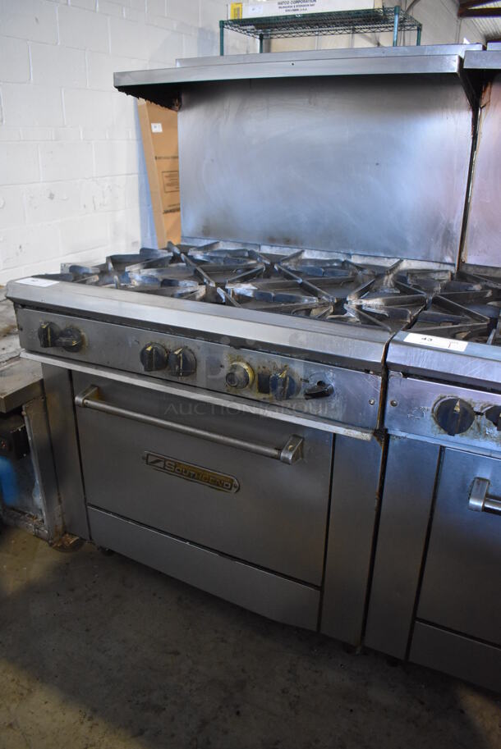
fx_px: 563
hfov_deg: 48.0
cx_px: 250
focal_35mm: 27
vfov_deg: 67.3
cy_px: 374
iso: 4000
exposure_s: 1/125
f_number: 3.5
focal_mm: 18
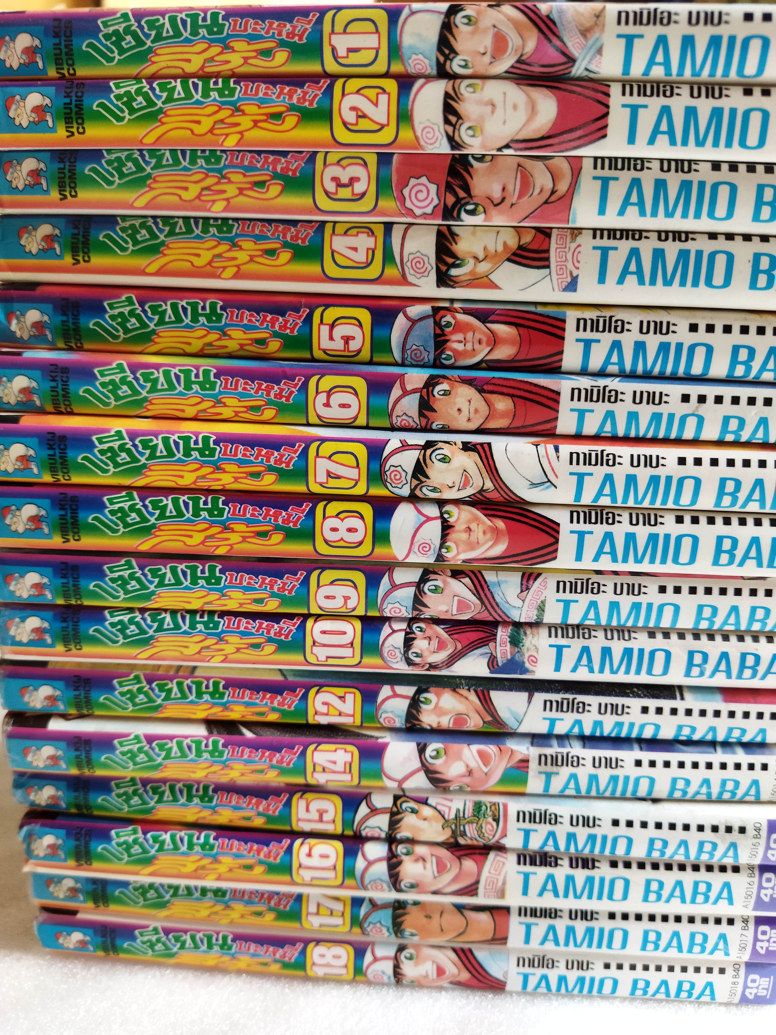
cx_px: 388
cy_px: 518
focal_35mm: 27
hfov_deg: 51.4
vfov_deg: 65.3
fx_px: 807
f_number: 1.79
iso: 322
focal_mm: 4.71
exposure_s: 1/60
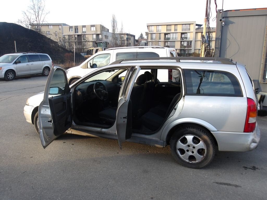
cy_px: 100
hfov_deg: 65.3
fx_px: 208
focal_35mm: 27
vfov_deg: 51.4
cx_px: 134
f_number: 3
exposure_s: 1/176
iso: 100
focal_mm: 4.9
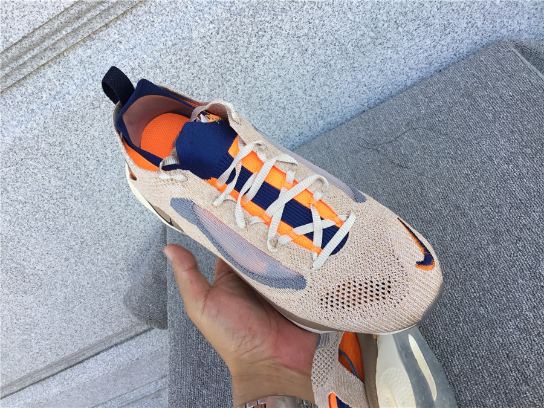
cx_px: 272
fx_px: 487
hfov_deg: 58.4
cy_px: 204
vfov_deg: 45.4
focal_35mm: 31
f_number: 2.4
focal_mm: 3.3
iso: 25
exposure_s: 1/136
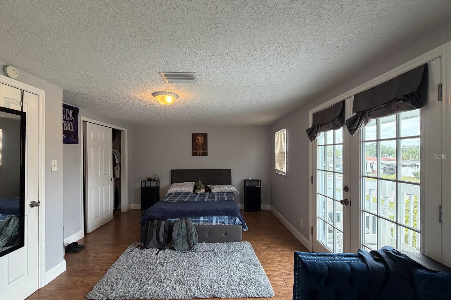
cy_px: 156
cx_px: 215
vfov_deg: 73.7
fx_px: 200
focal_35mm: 16
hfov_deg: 96.7
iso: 160
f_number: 2.2
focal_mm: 2.22
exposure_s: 1/120
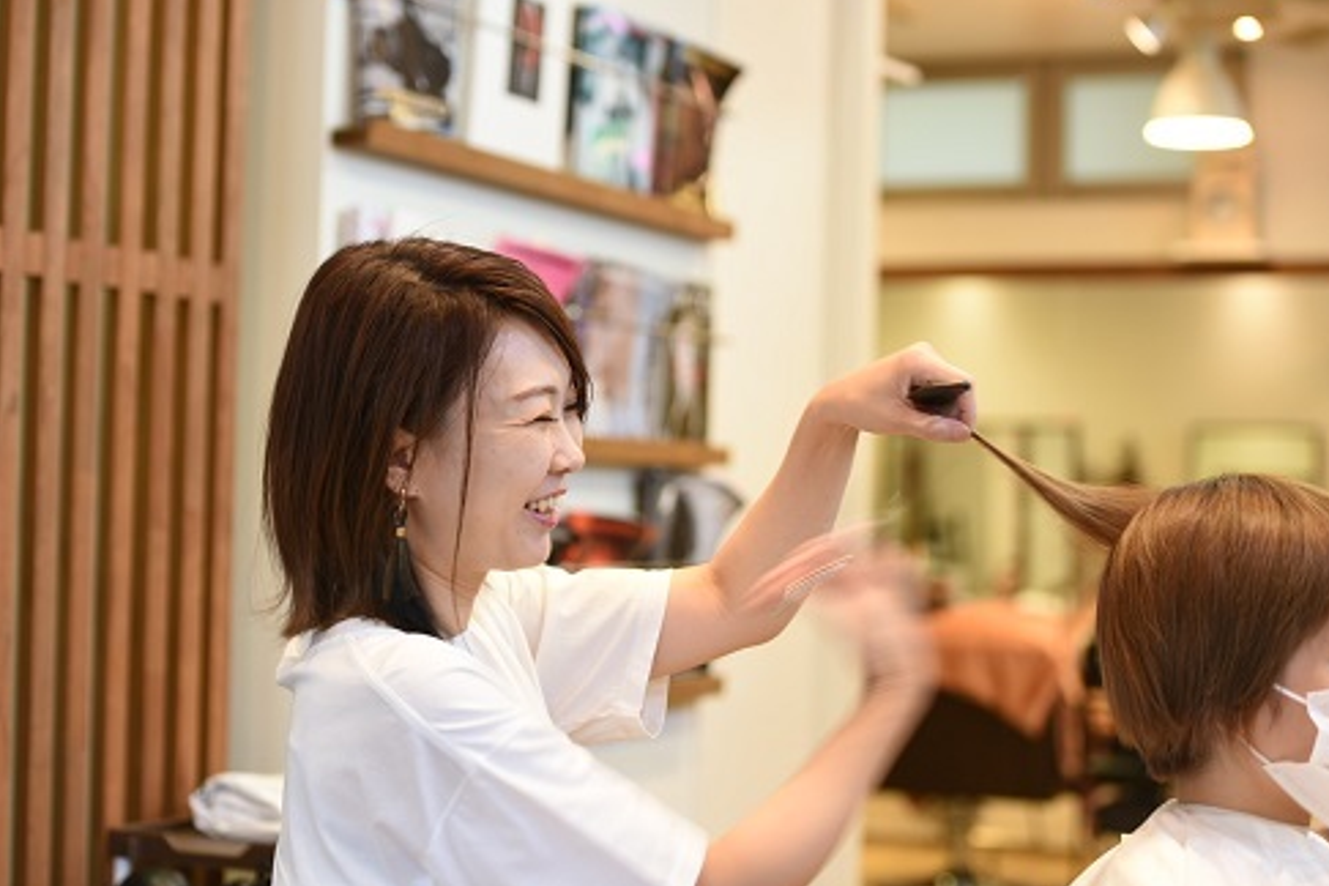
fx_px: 2658
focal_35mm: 72
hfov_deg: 28.1
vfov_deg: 18.9
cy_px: 442
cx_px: 654
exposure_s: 1/25
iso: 160
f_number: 2.8
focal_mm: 70
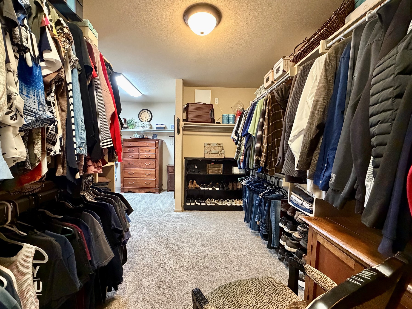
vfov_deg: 81.7
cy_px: 161
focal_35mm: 15
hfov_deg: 98.1
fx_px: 179
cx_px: 198
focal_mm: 2.22
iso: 800
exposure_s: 1/60
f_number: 2.2
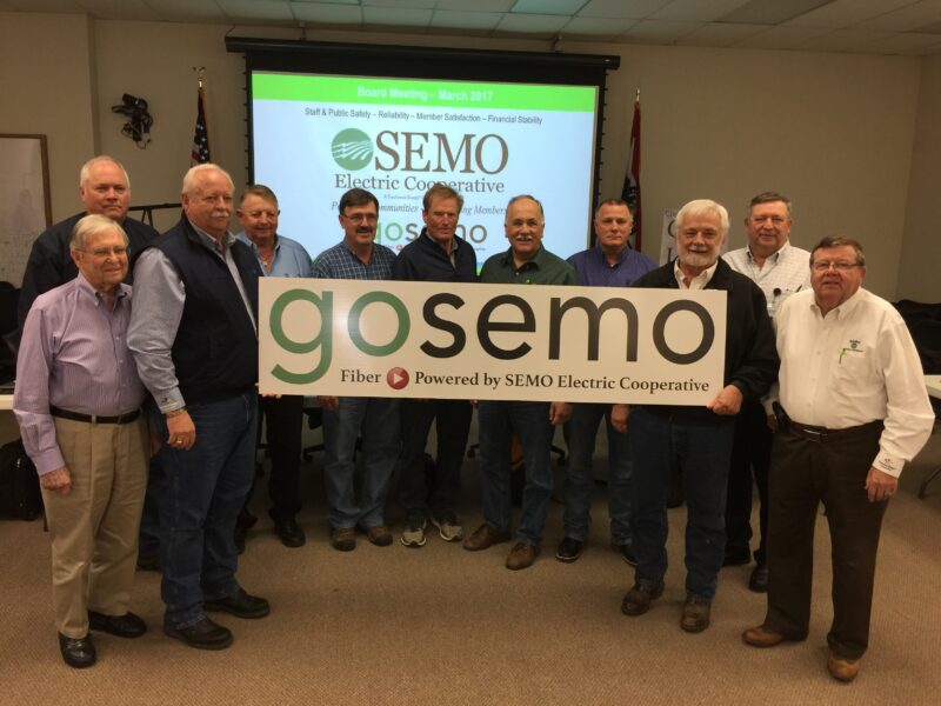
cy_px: 353
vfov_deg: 48.2
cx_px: 470
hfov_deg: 61.7
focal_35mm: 29
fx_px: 788
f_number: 2.2
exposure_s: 1/30
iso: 40
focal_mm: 4.15
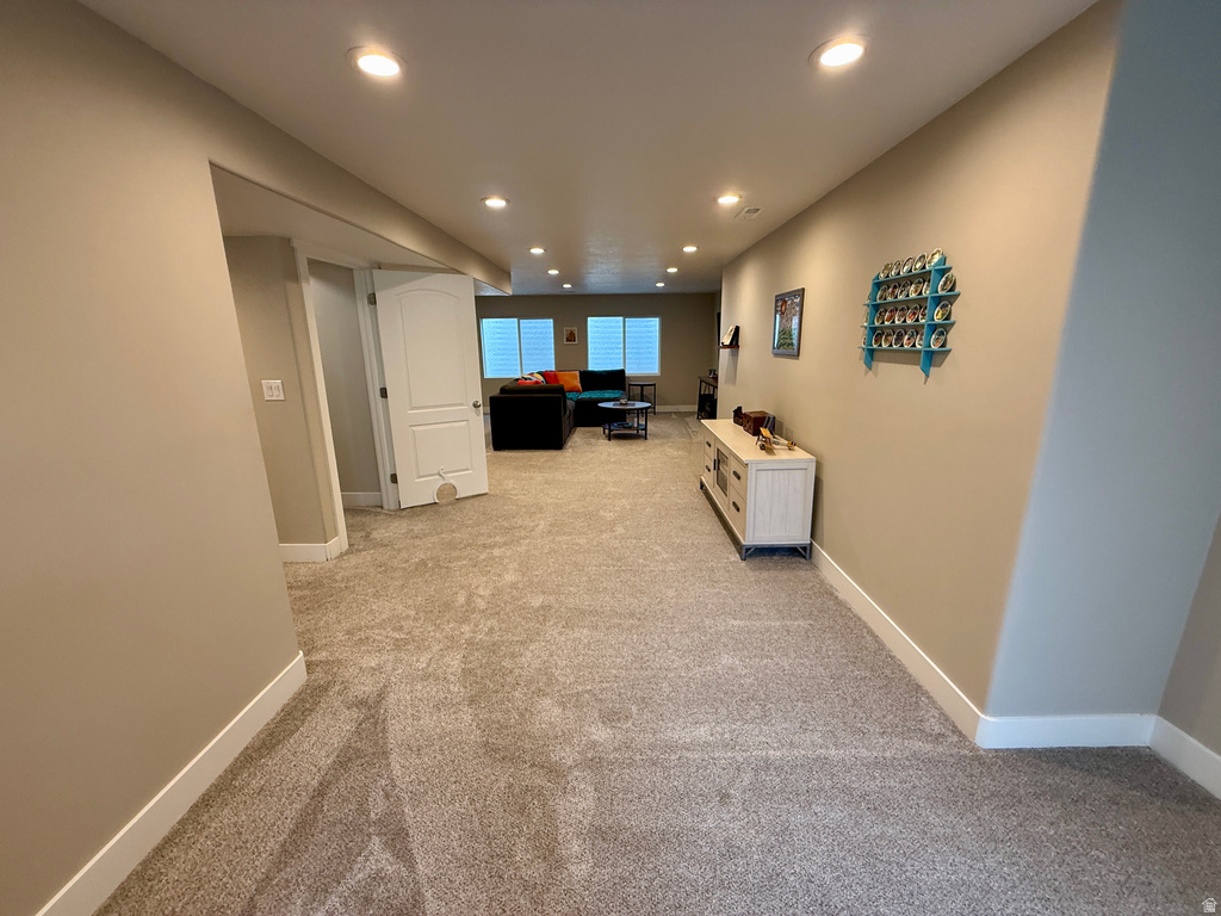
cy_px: 458
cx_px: 610
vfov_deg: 85.7
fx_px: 494
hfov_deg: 102.1
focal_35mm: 14
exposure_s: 1/60
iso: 200
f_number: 2.2
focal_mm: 2.22
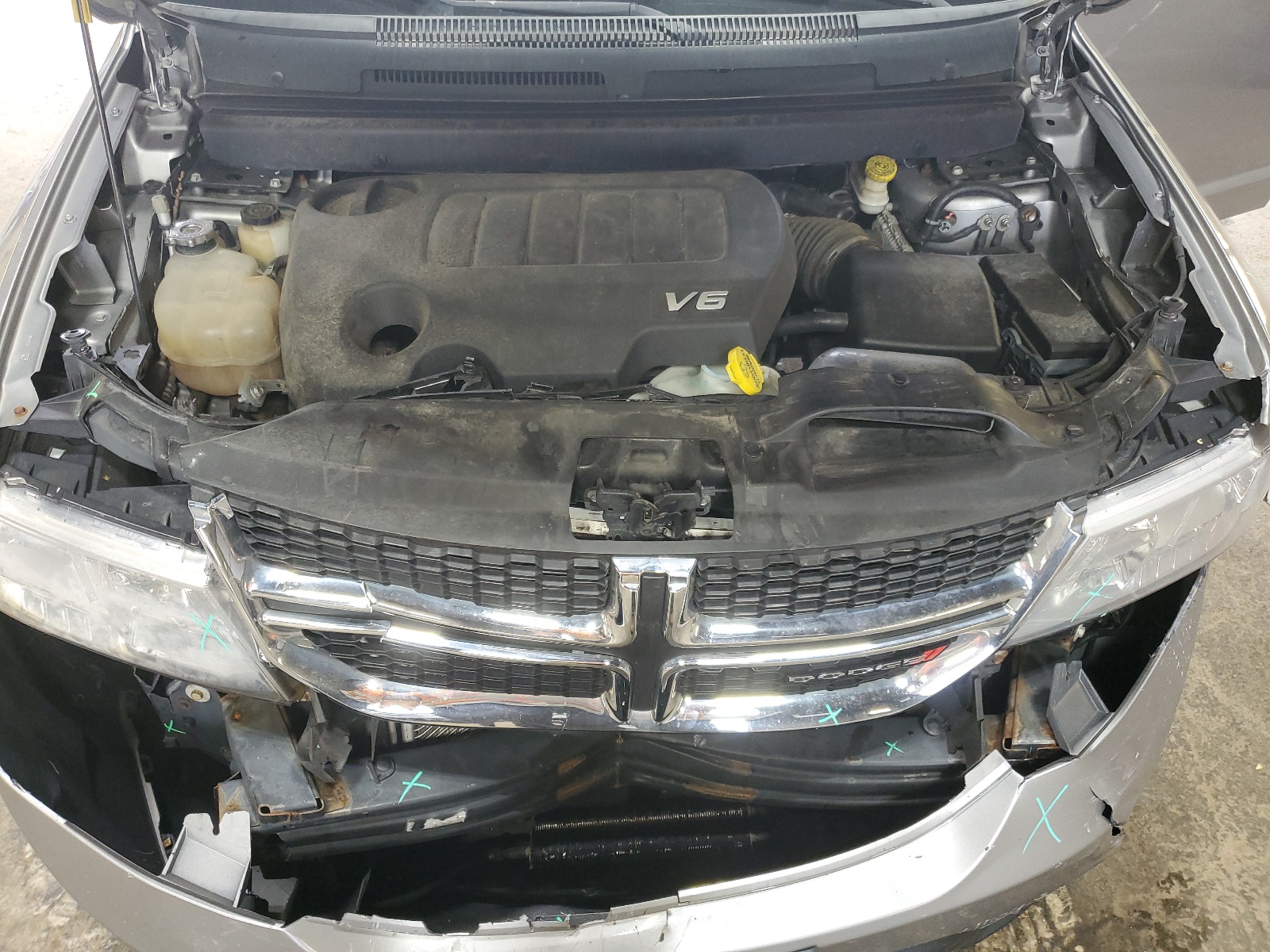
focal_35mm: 26
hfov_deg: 67.3
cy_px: 476
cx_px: 635
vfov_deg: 53.1
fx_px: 954
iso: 142
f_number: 1.5
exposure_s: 1/60.2
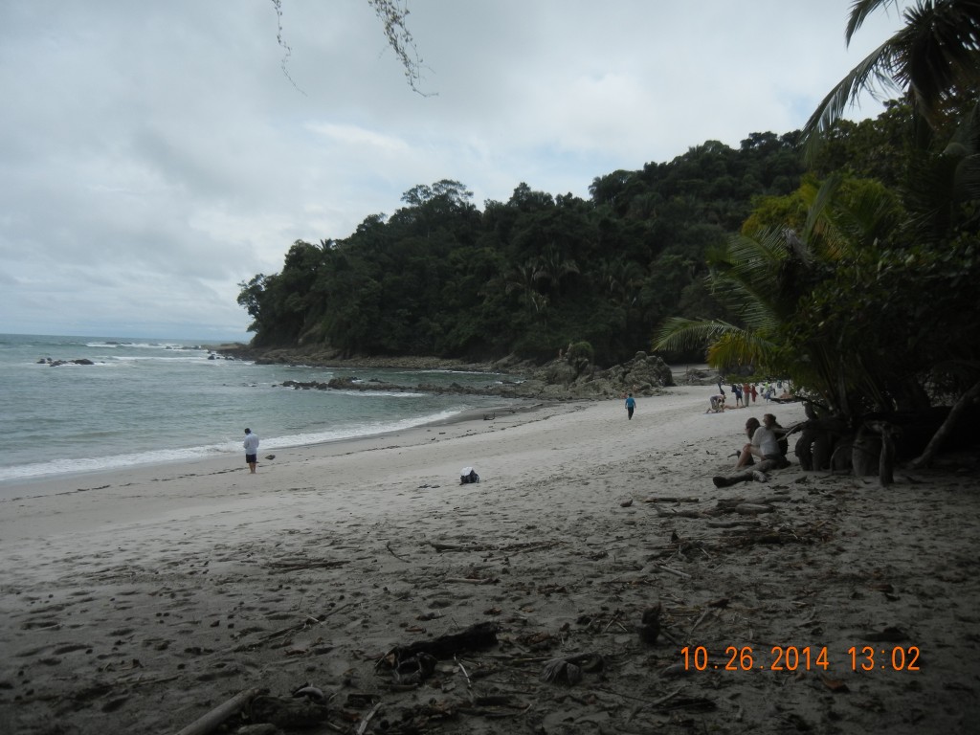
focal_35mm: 30
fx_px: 849
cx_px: 490
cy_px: 368
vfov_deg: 46.8
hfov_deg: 60.0
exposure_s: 1/778
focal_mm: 5.4
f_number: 7
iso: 160
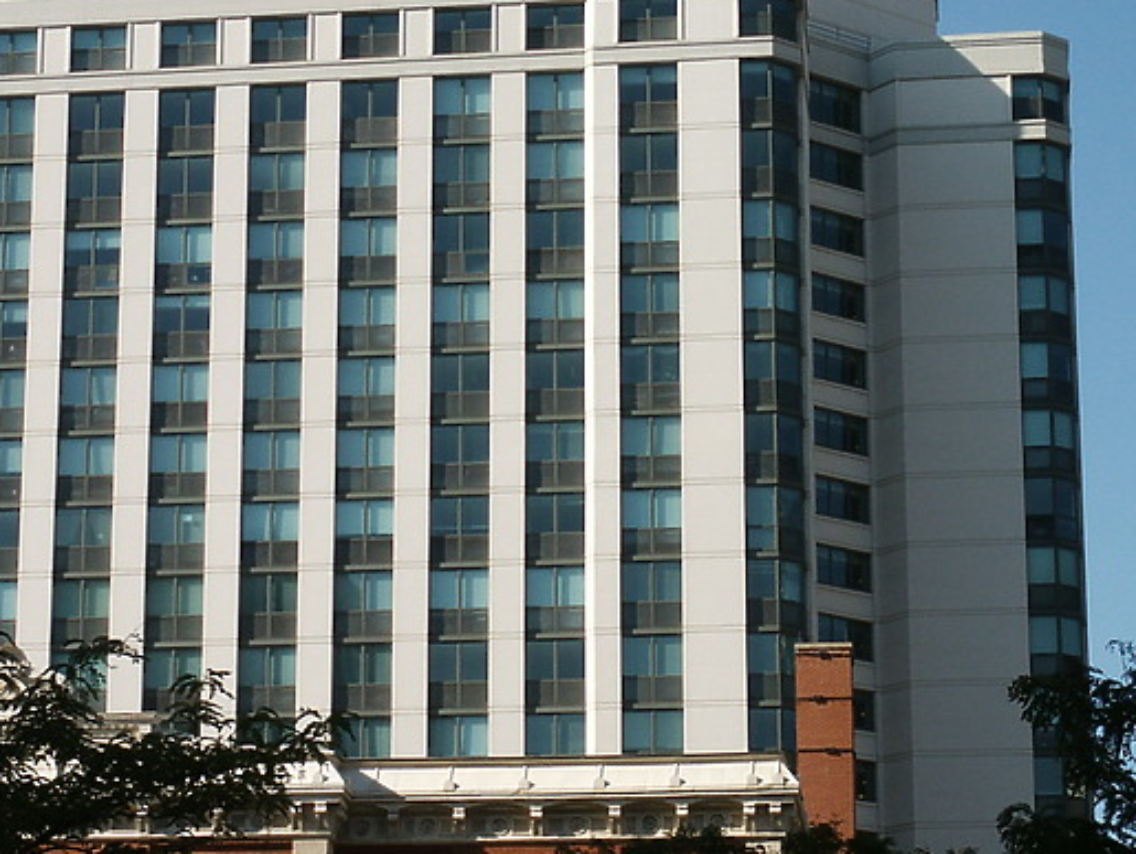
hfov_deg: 17.8
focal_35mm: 110
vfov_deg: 13.5
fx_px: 3612
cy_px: 489
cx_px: 311
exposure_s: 1/250
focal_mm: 13.06
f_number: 8
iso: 64
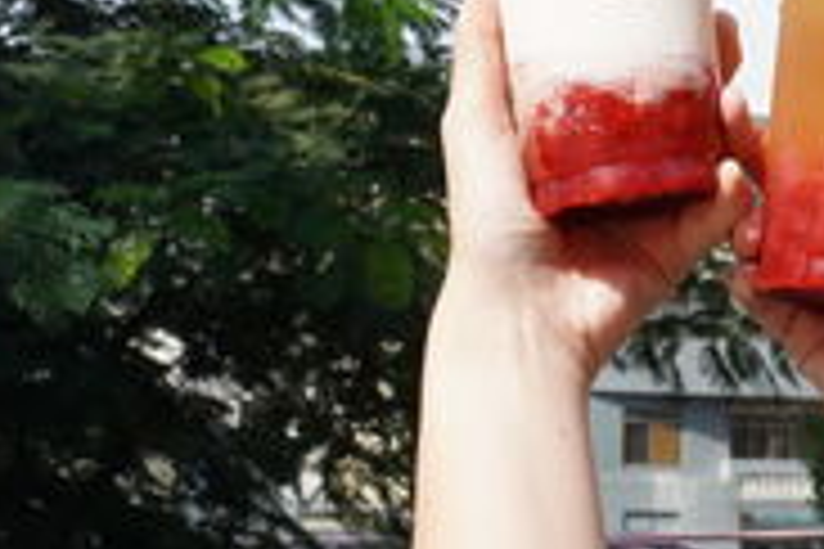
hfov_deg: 19.4
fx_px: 2357
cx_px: 770
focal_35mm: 103
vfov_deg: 13.1
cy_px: -20
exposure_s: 1/640
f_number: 22
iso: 3200
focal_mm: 47
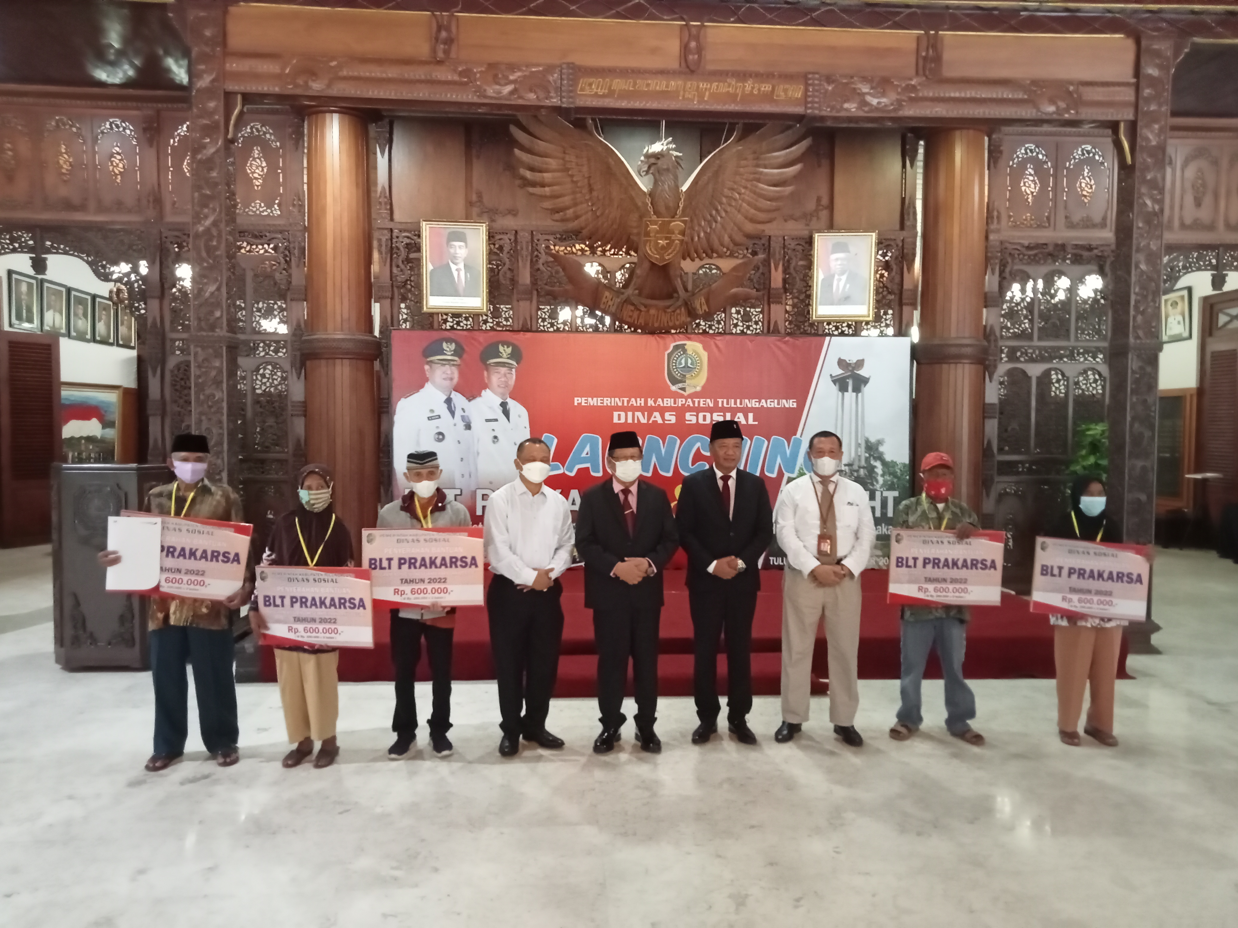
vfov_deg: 49.7
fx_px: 1001
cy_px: 464
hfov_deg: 63.4
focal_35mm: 28
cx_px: 619
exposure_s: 1/25
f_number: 2.2
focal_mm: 3.46
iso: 1829
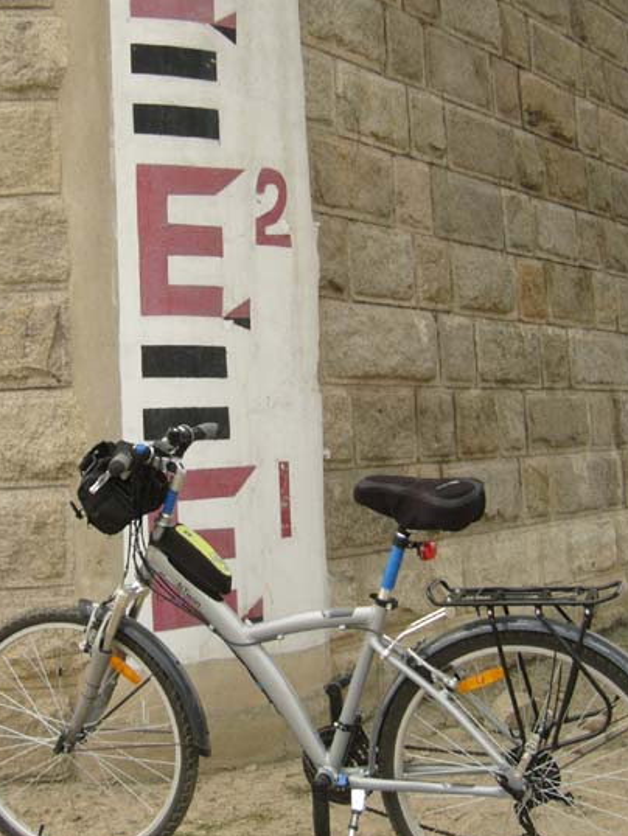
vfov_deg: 36.6
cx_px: 292
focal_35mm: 52
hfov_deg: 28.0
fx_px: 1257
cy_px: 309
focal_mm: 5.8
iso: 50
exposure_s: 1/50
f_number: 8
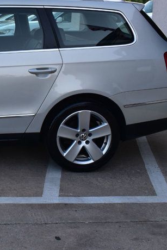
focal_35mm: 70
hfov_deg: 18.1
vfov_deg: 28.6
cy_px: 85
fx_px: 487
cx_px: -53
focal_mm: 21
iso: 400
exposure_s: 1/125
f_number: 9
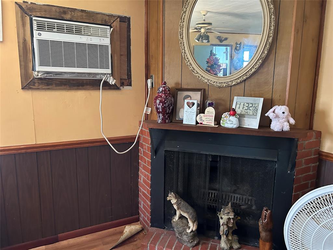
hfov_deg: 67.3
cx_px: 166
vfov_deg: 53.1
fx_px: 250
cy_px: 125
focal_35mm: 26
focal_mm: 5.7
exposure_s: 1/56
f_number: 1.5
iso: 500
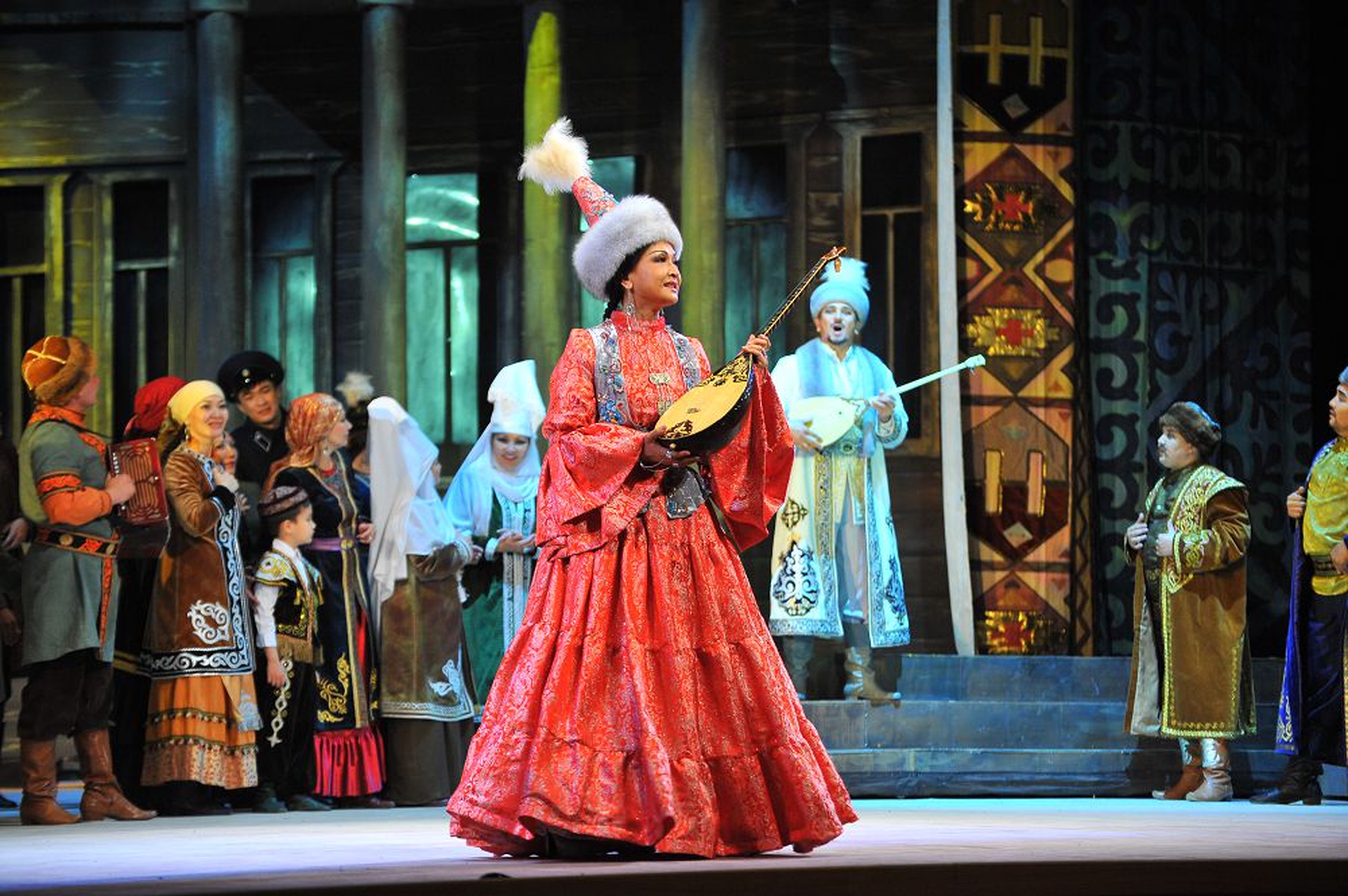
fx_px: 4564
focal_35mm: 122
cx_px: 674
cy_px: 448
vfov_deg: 11.2
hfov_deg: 16.8
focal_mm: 122
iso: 1600
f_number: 4.8
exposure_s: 1/200
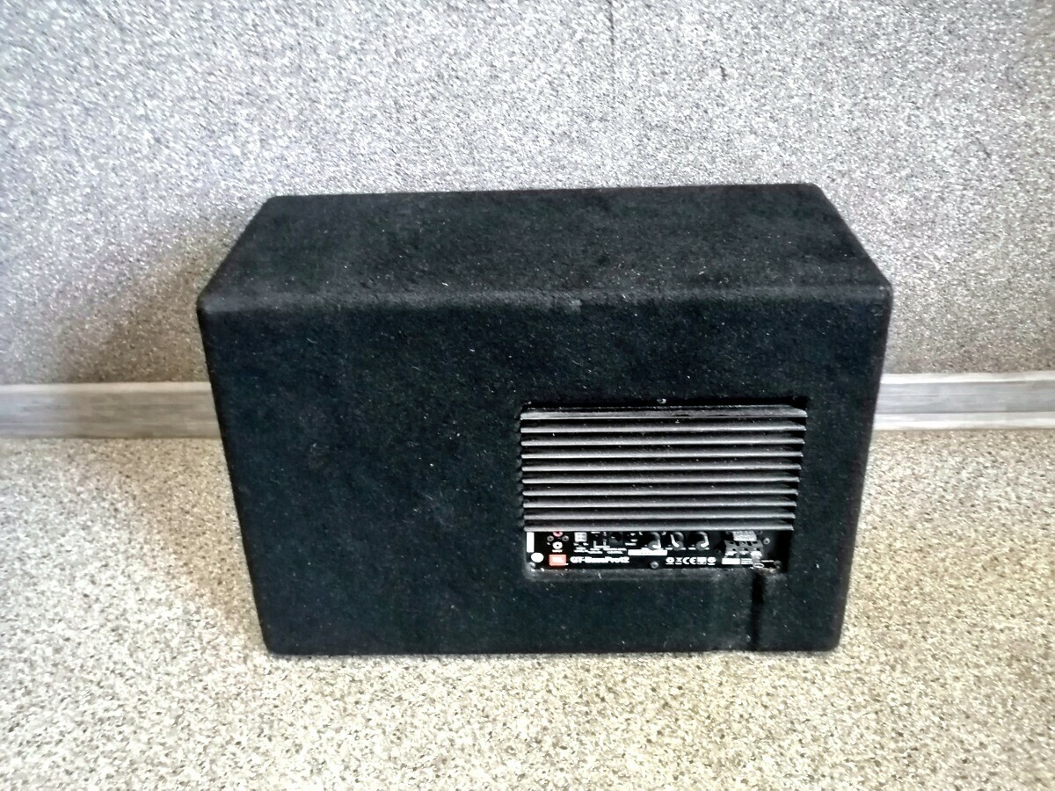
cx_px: 528
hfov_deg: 65.3
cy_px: 396
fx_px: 823
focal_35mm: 27
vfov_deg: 51.4
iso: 500
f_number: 1.8
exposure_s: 1/25
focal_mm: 3.95
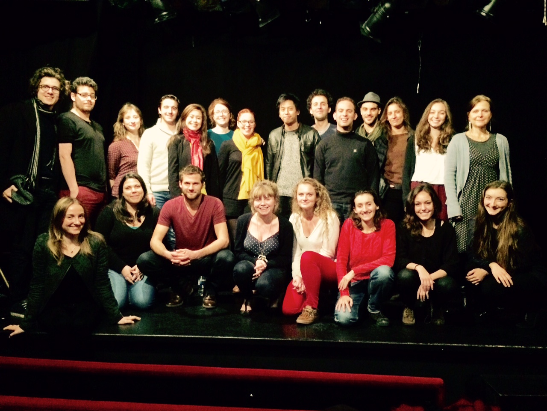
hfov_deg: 61.7
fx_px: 458
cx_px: 274
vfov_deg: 48.2
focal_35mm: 29
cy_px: 206
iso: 500
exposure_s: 1/15
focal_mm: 4.15
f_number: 2.2
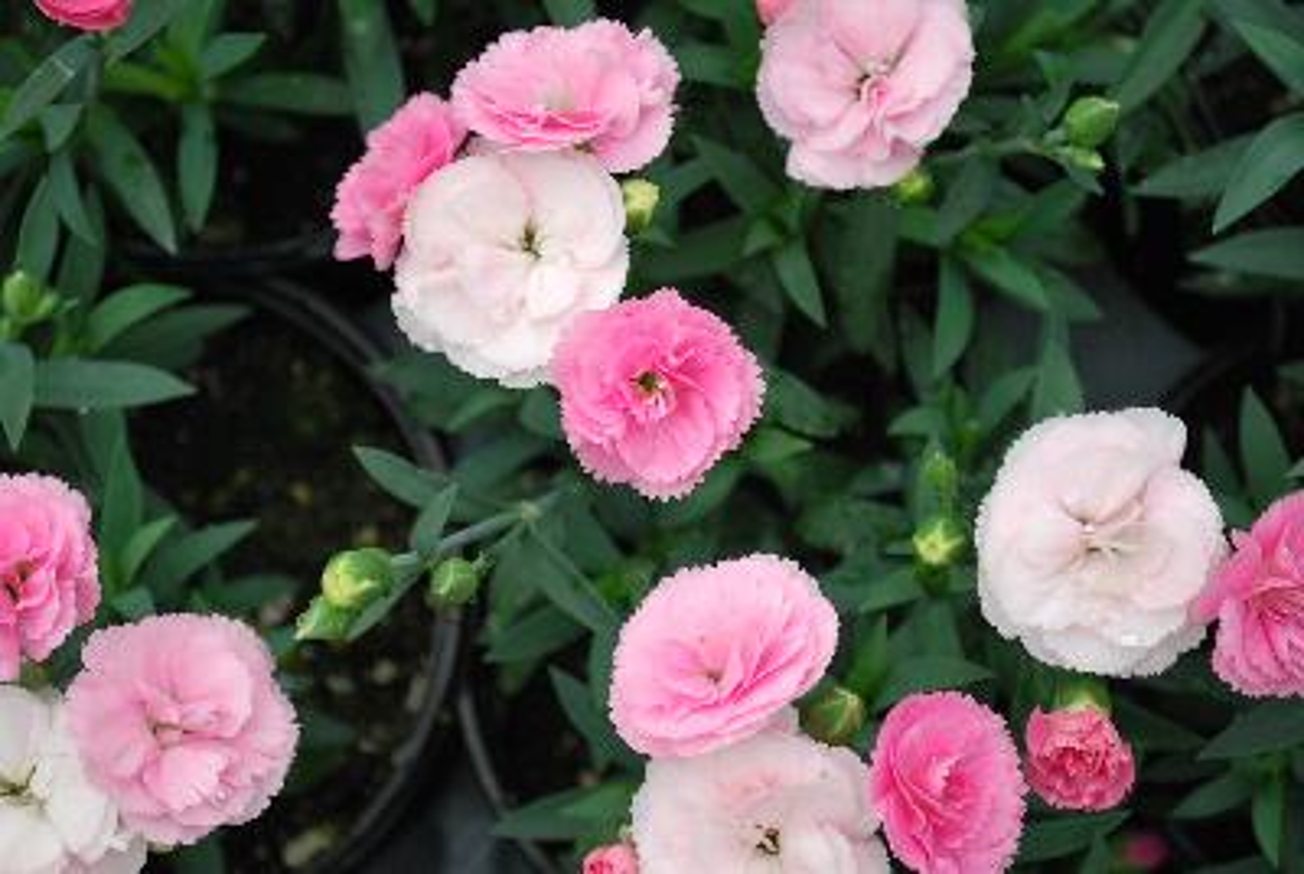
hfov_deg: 28.0
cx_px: 652
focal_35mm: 72
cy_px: 437
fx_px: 2612
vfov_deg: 19.0
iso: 200
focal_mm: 48
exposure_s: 1/80
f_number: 5.6
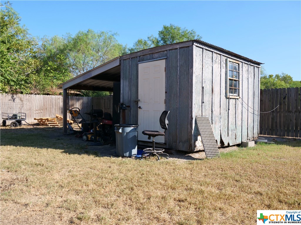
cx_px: 150
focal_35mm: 28
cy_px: 112
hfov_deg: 63.4
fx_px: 243
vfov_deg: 49.7
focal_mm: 14
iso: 200
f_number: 6.3
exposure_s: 1/400
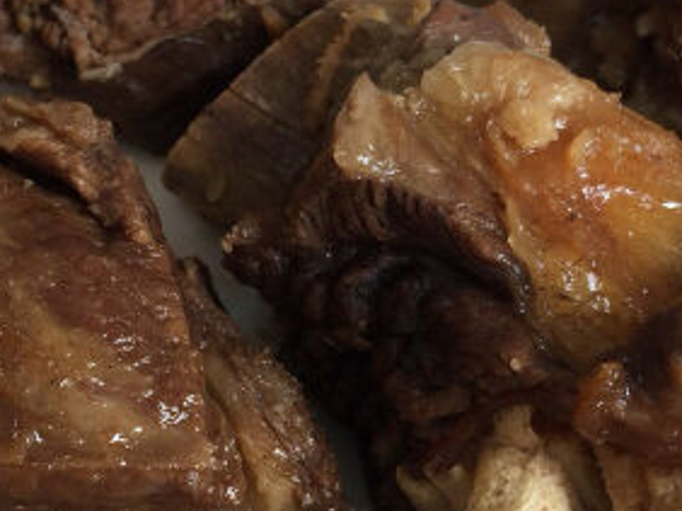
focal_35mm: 72
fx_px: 1417
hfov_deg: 27.1
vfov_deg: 20.3
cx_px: 353
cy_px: 350
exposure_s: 1/40
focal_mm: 4.15
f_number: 2.2
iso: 32
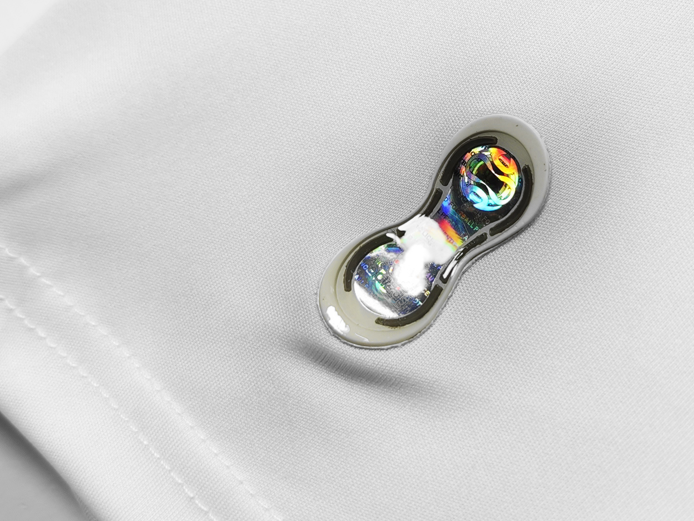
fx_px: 1343
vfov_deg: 21.7
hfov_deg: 28.8
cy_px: 119
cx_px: 461
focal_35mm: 67
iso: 97
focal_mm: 8.67
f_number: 1.75
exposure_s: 1/100
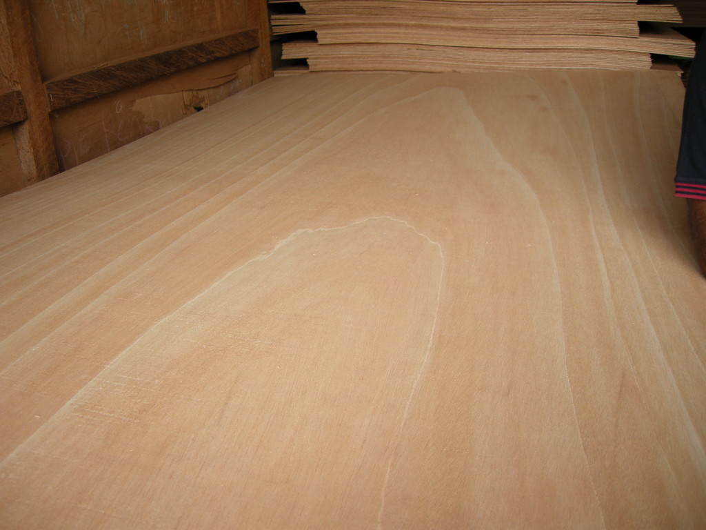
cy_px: 265
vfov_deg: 39.7
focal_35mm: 36
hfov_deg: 51.4
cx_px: 353
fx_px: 734
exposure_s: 1/65.8
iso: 64
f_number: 2.7
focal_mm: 7.5
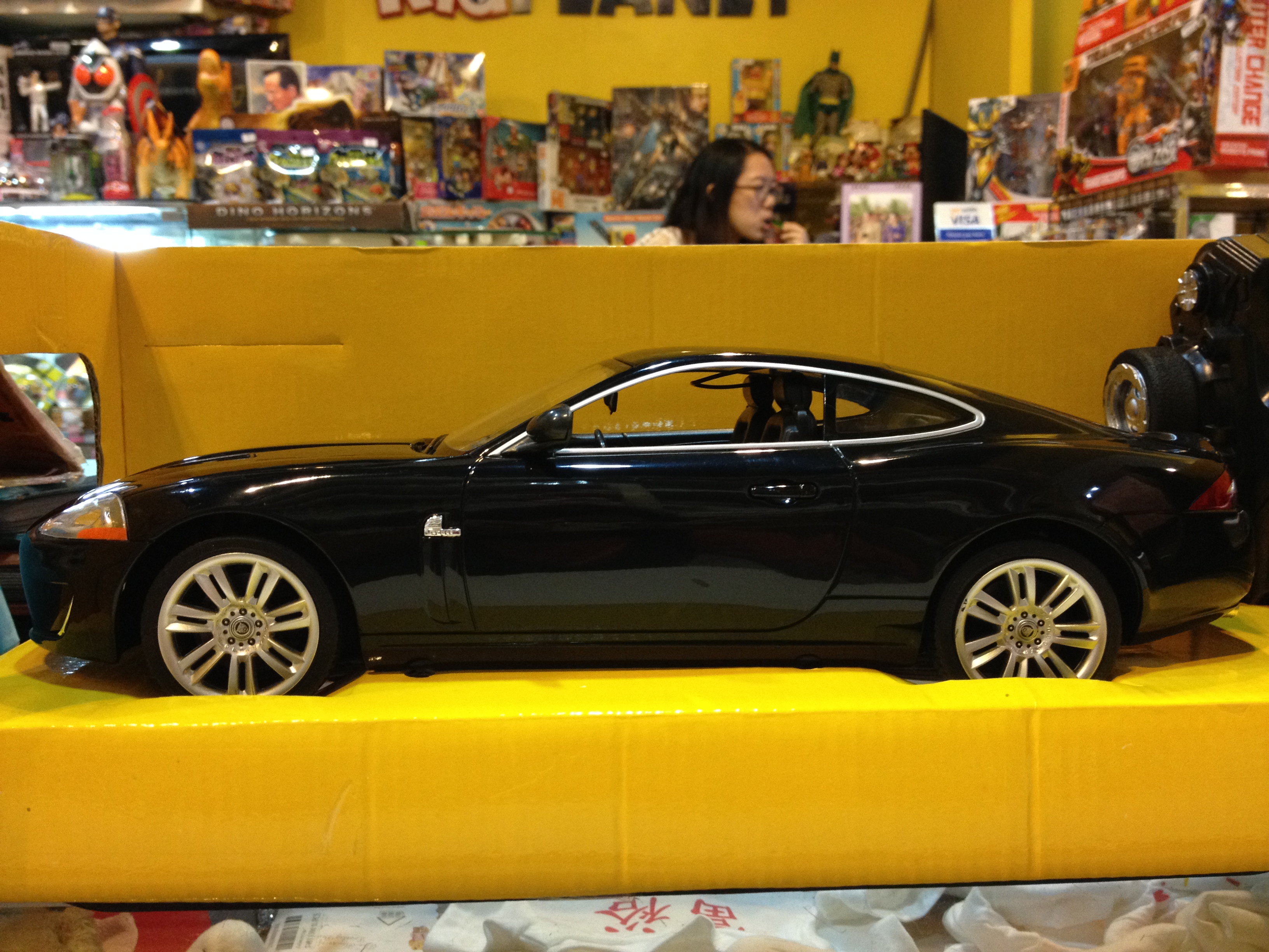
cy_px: 476
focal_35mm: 35
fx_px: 1283
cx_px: 634
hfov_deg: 52.6
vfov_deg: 40.7
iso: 250
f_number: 2.4
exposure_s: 1/20
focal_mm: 4.28
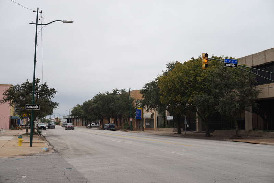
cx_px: 137
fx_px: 331
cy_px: 92
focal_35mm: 44
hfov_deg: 45.0
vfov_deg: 30.8
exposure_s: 1/125
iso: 100
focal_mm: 29
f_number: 8
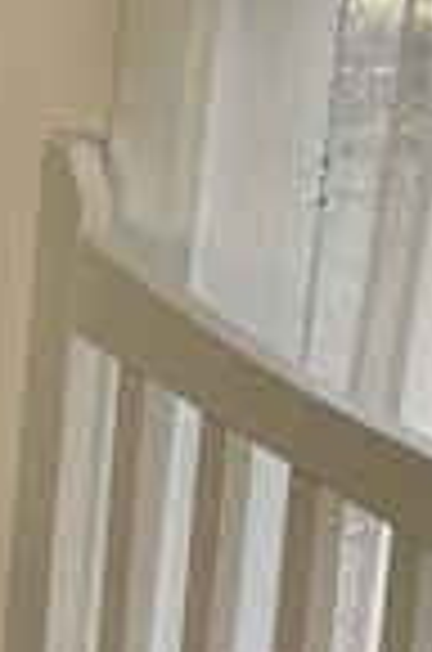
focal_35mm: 187
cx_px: -648
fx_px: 3382
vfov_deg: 11.0
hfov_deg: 6.9
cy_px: 265
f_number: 1.6
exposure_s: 1/123
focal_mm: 4.2
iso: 32
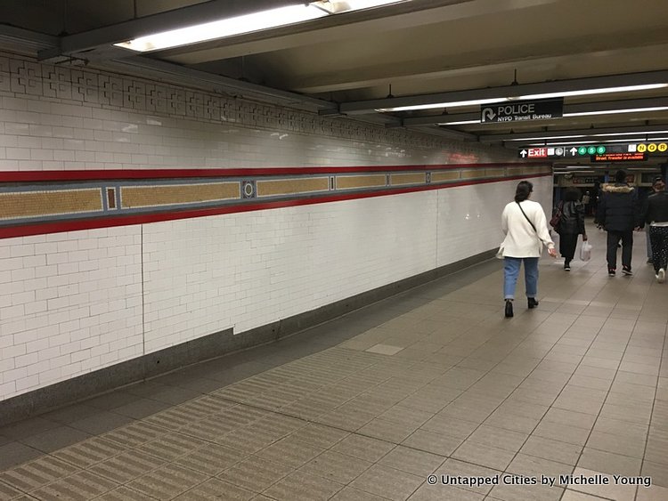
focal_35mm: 29
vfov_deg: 48.3
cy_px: 250
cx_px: 334
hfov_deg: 61.6
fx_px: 560
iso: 125
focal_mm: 4.15
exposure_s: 1/30
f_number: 2.2
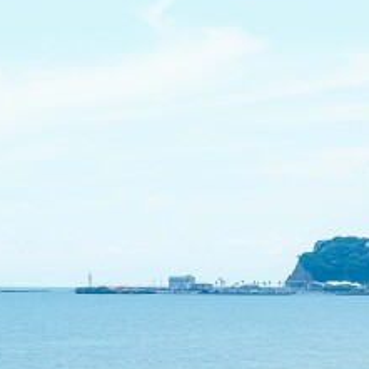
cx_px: 416
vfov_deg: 13.4
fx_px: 1556
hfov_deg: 13.2
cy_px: 338
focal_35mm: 129
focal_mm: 28.3
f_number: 5.6
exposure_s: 1/400
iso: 160
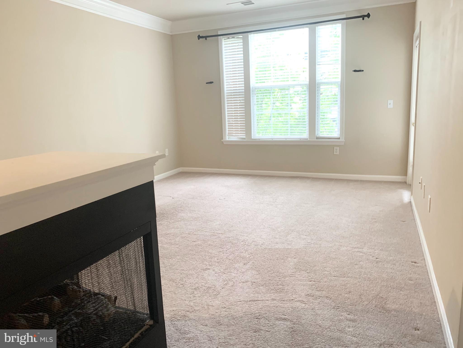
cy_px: 174
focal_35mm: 26
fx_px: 348
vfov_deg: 53.1
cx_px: 232
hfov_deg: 67.3
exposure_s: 1/60
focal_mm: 4.25
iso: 200
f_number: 1.8
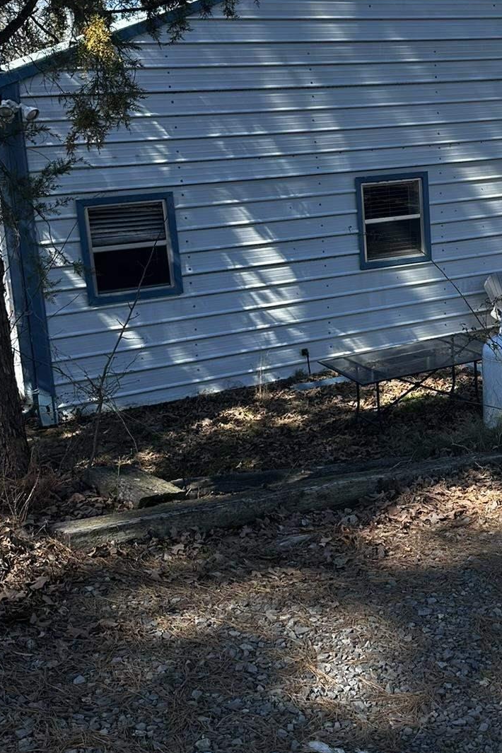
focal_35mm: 48
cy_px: 310
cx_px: 424
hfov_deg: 27.3
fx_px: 1004
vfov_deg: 41.0
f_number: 1.78
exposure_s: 1/1880
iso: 80
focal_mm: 6.86
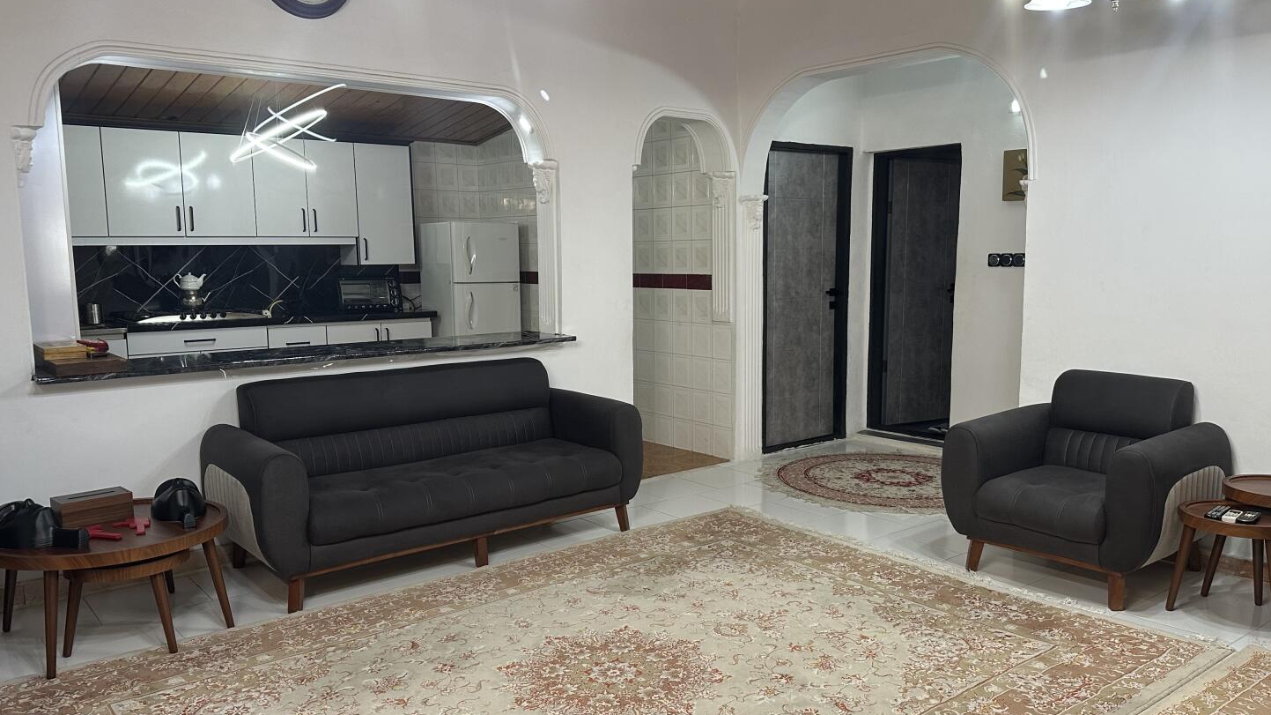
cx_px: 648
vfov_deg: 40.1
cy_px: 382
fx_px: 977
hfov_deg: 66.1
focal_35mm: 29
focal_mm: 6.86
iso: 160
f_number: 1.78
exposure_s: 1/100
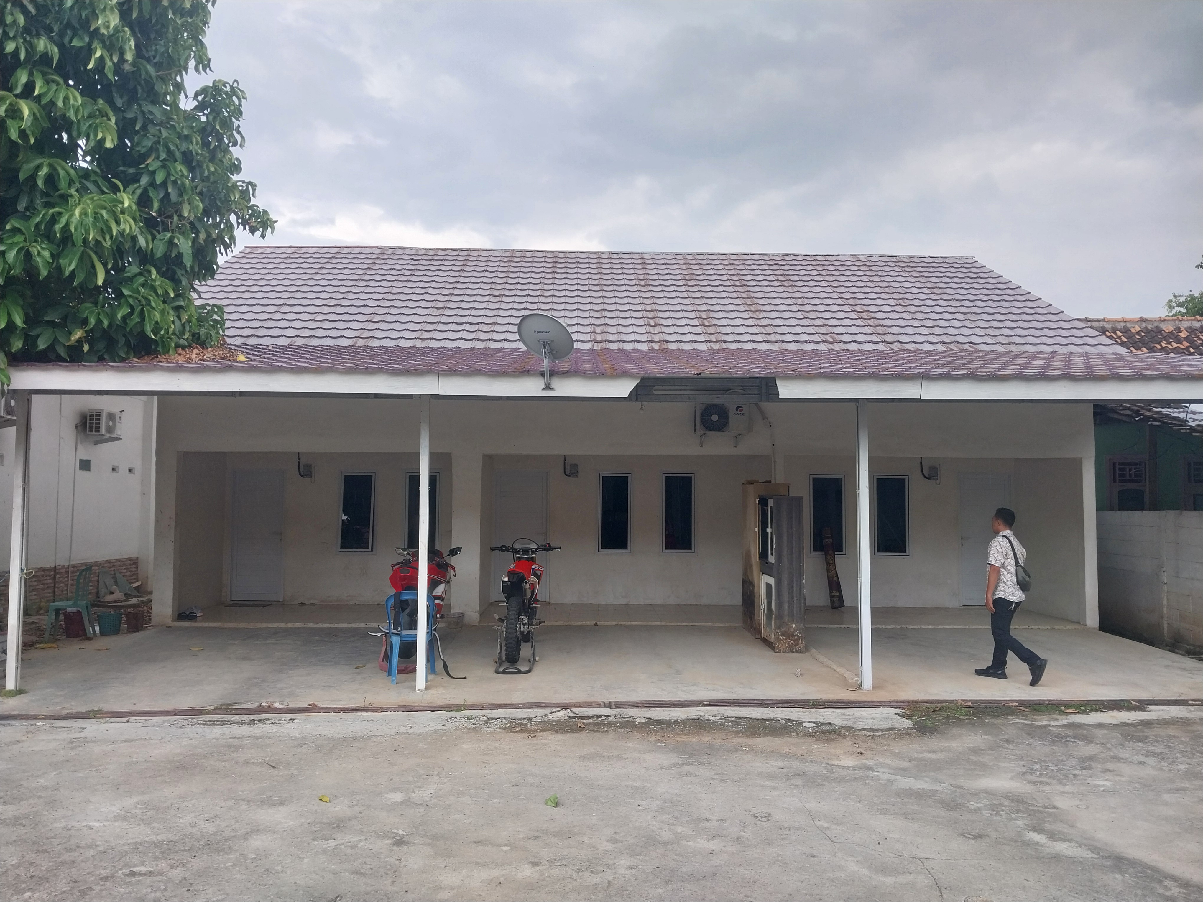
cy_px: 451
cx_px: 602
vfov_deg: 53.1
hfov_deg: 67.3
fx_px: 904
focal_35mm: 26
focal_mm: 4
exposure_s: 1/219
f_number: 1.8
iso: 20
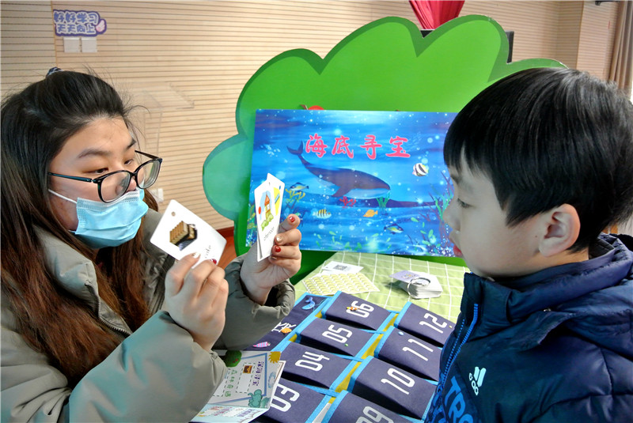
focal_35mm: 29
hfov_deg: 63.6
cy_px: 212
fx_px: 510
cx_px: 316
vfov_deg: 45.0
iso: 800
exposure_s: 1/100
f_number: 3.5
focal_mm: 11
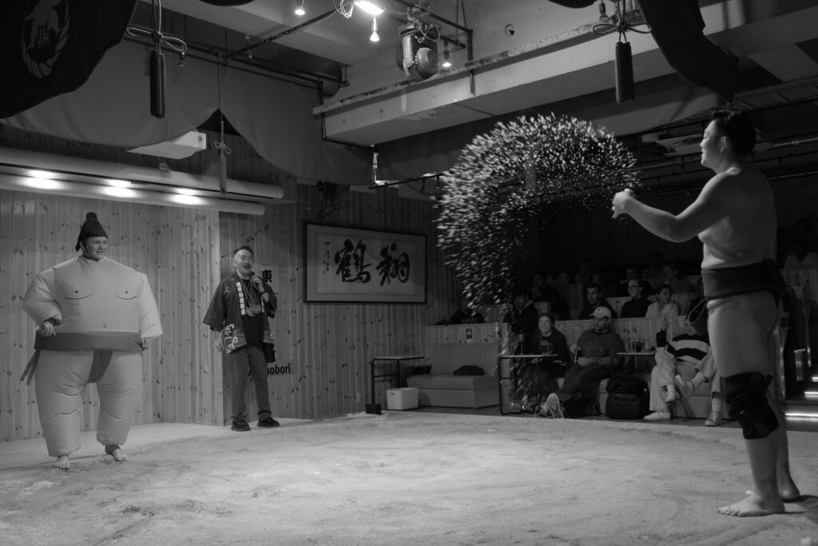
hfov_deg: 55.8
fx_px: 773
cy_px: 273
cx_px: 409
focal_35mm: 34
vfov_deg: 38.9
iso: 1250
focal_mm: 22.7
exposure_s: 1/100
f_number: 3.3
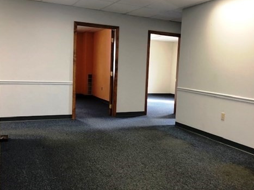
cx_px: 137
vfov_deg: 39.6
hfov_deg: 51.3
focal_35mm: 36
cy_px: 97
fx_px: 264
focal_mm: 3.99
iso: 40
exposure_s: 1/17
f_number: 1.8
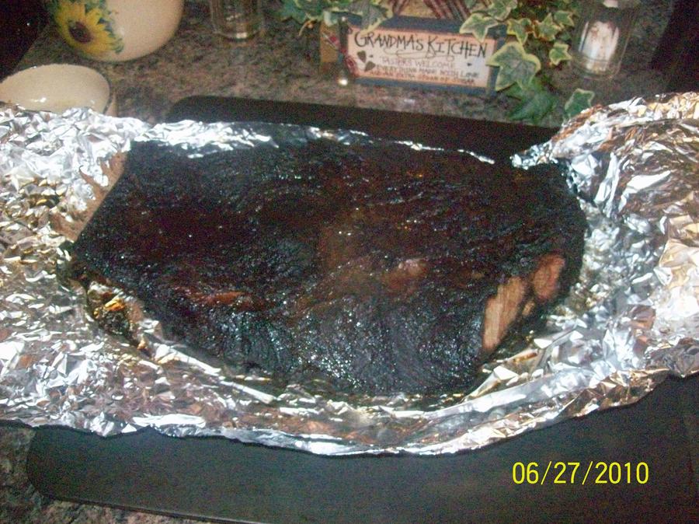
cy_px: 262
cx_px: 350
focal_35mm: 36
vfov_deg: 39.6
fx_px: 727
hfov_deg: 51.4
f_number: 2.7
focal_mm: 6
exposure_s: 1/128
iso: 800
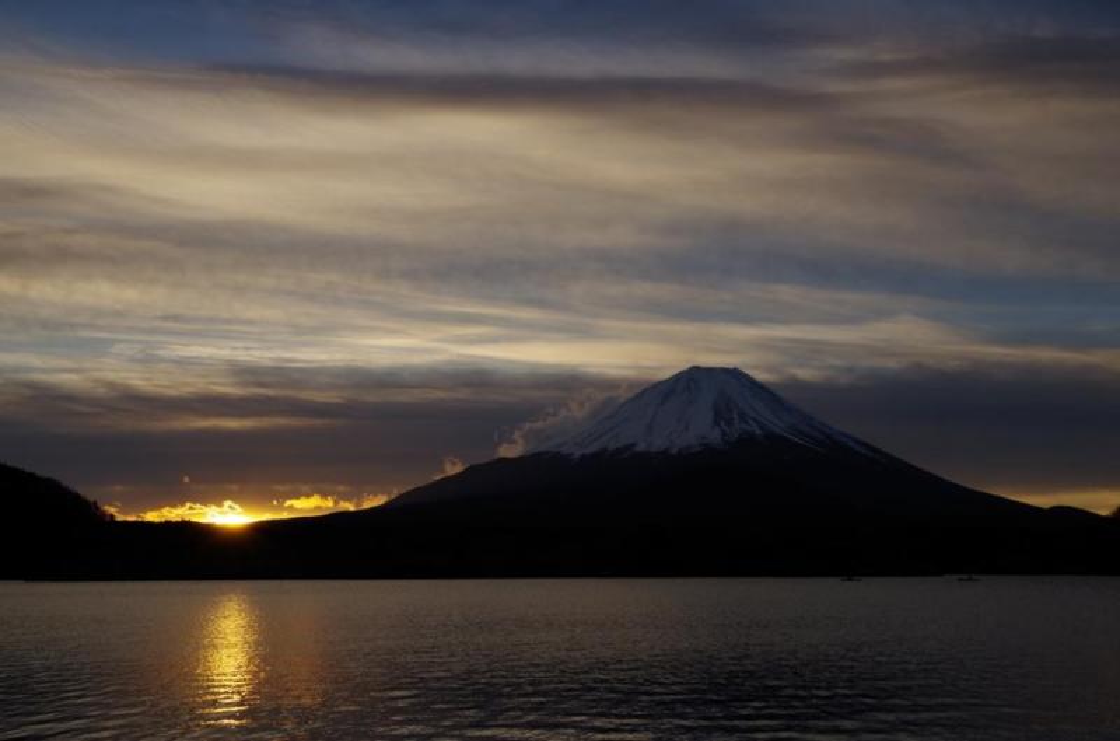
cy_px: 370
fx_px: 1303
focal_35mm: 42
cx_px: 560
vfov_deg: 31.7
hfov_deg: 46.5
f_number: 16
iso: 200
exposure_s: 1/125
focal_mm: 28
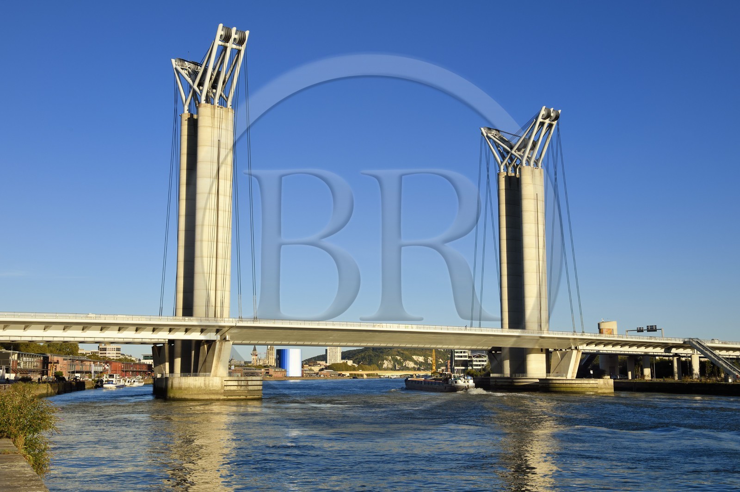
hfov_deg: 44.5
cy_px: 246
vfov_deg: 30.5
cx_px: 370
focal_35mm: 44
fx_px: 904
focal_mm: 44
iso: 200
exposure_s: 1/320
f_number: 13
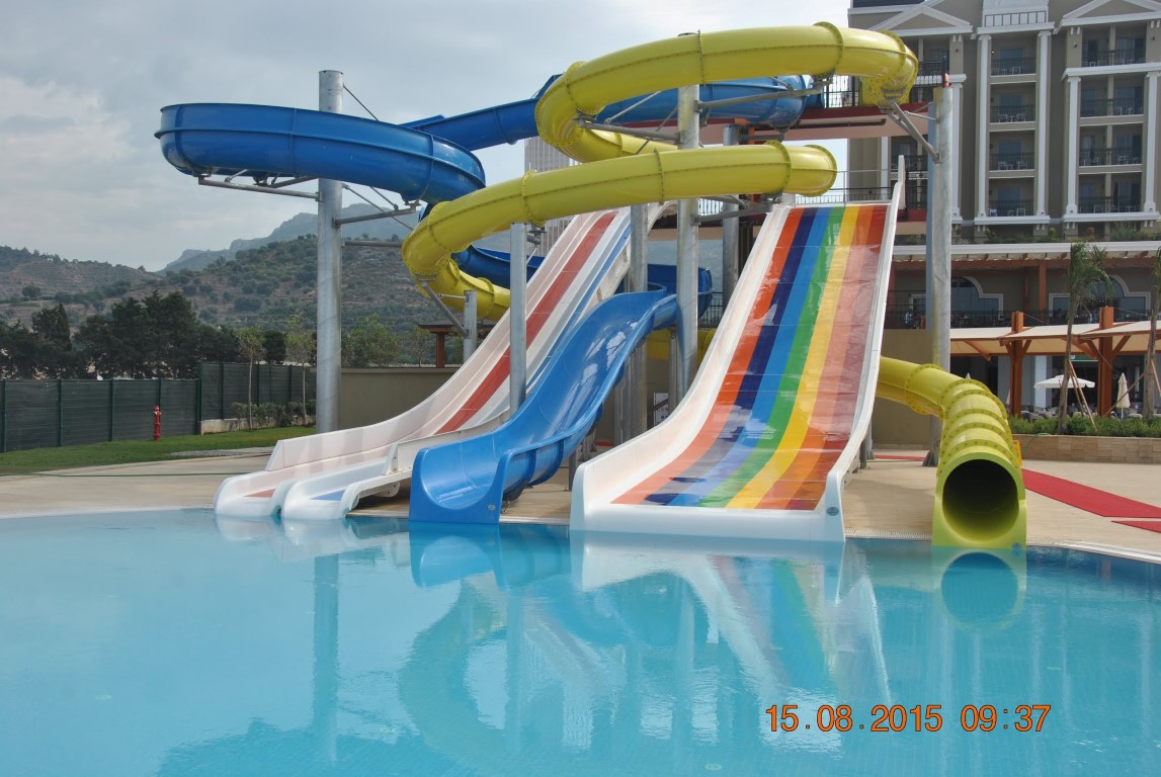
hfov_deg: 49.5
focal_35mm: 39
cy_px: 388
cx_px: 580
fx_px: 1259
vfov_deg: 34.3
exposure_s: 1/250
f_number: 8
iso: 100
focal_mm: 26
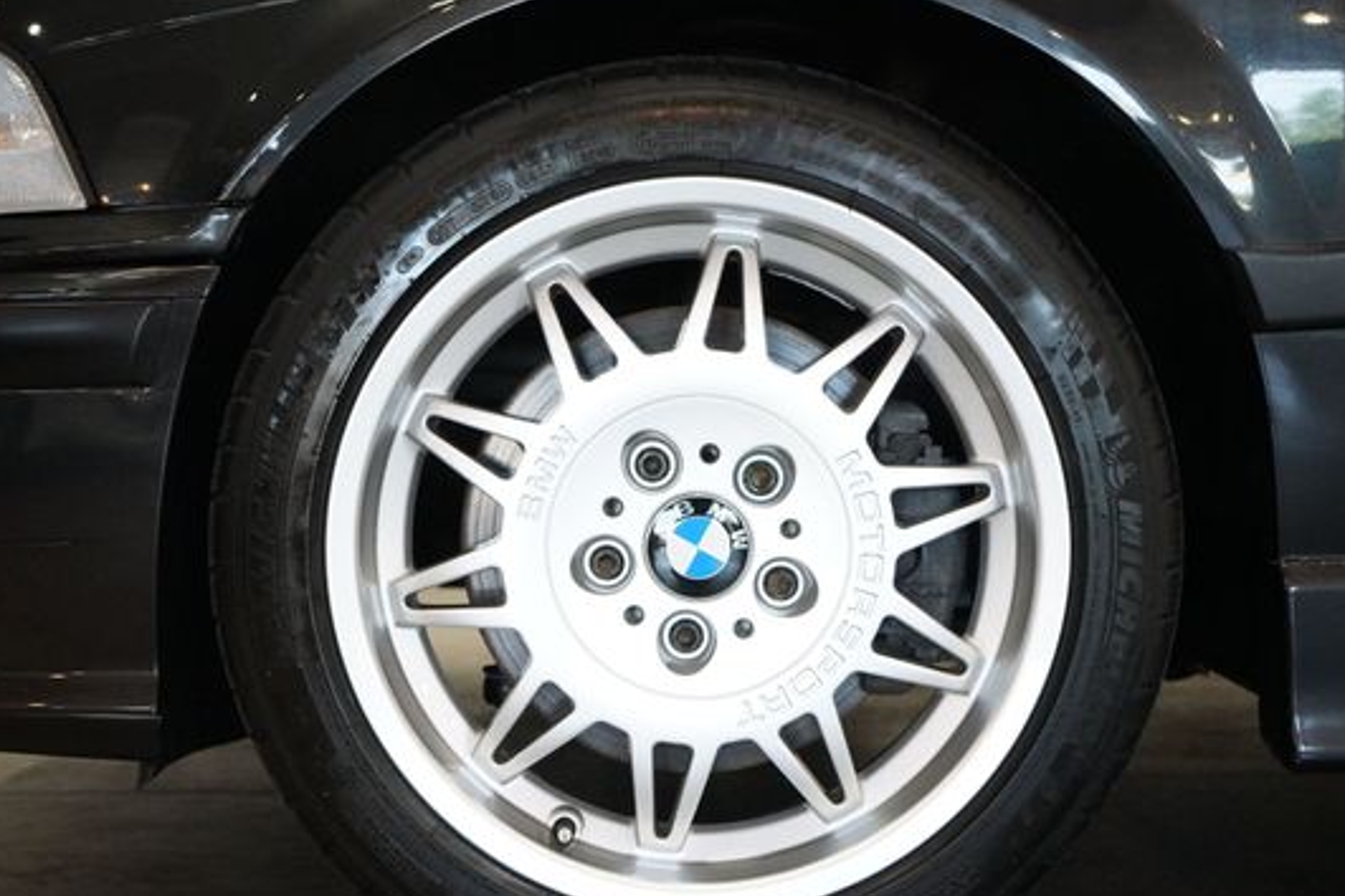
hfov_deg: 37.5
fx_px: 1980
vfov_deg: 25.5
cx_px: 676
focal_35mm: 53
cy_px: 519
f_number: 4.5
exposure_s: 1/320
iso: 10000
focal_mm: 44
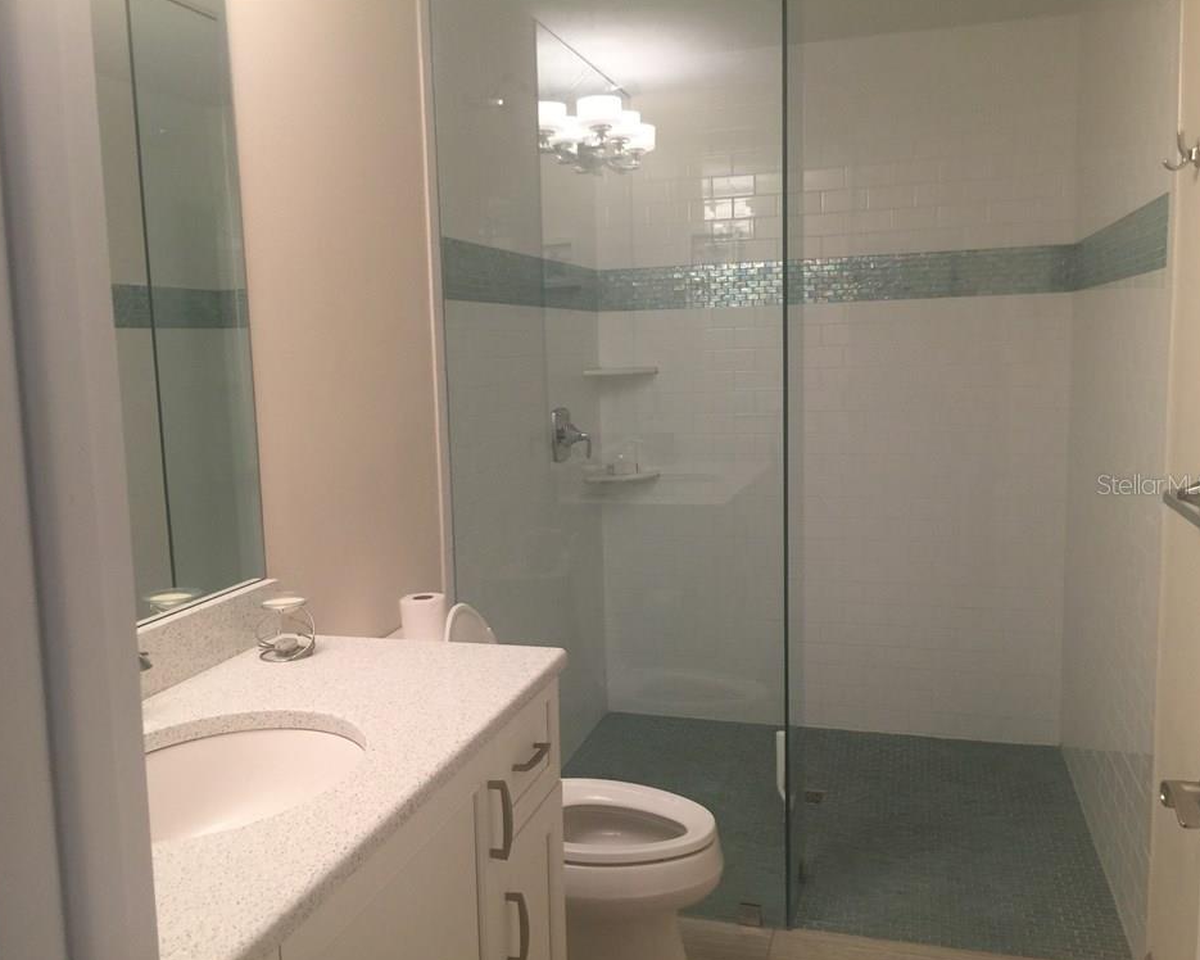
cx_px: 561
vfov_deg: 47.1
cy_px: 484
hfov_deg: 57.1
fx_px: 1101
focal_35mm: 31
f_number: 2.2
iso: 32
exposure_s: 1/15
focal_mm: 4.15
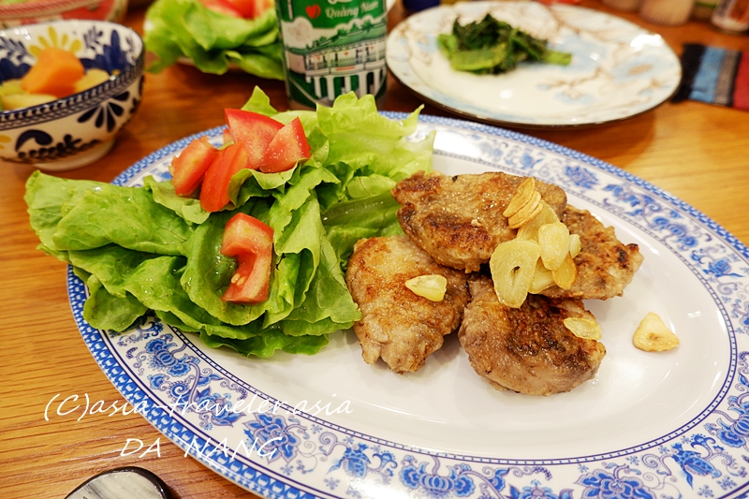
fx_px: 478
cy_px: 250
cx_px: 374
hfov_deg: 76.1
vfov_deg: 55.1
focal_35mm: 23
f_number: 4
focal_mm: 15
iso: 1000
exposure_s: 1/25
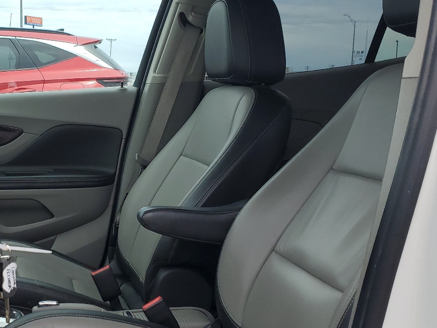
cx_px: 109
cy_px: 227
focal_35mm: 51
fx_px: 644
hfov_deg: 36.6
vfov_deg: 28.3
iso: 50
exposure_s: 1/1429
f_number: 1.5
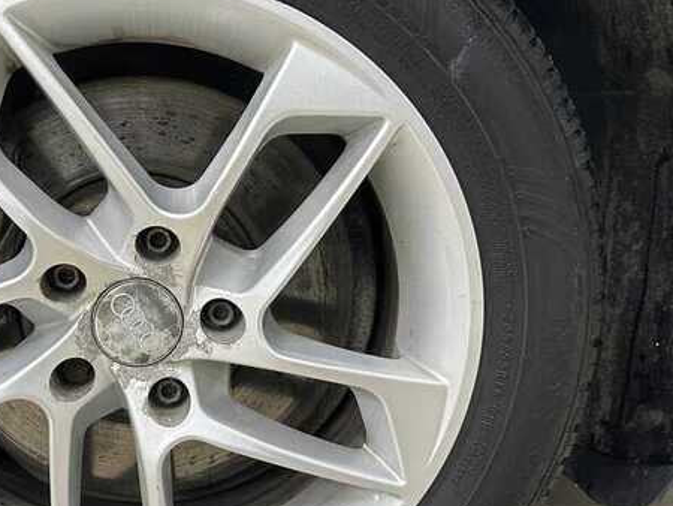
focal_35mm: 48
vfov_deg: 30.3
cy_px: 266
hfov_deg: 38.7
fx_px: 934
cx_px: 173
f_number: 1.78
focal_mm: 6.86
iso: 250
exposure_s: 1/50
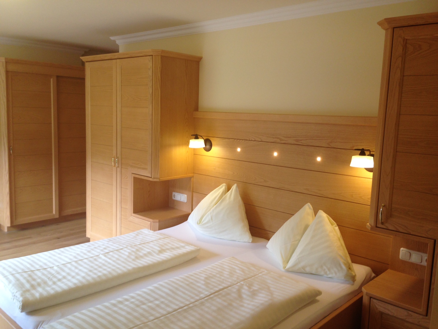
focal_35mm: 33
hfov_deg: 55.4
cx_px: 219
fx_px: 418
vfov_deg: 42.9
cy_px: 164
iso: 64
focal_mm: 4.12
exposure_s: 1/30
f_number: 2.4
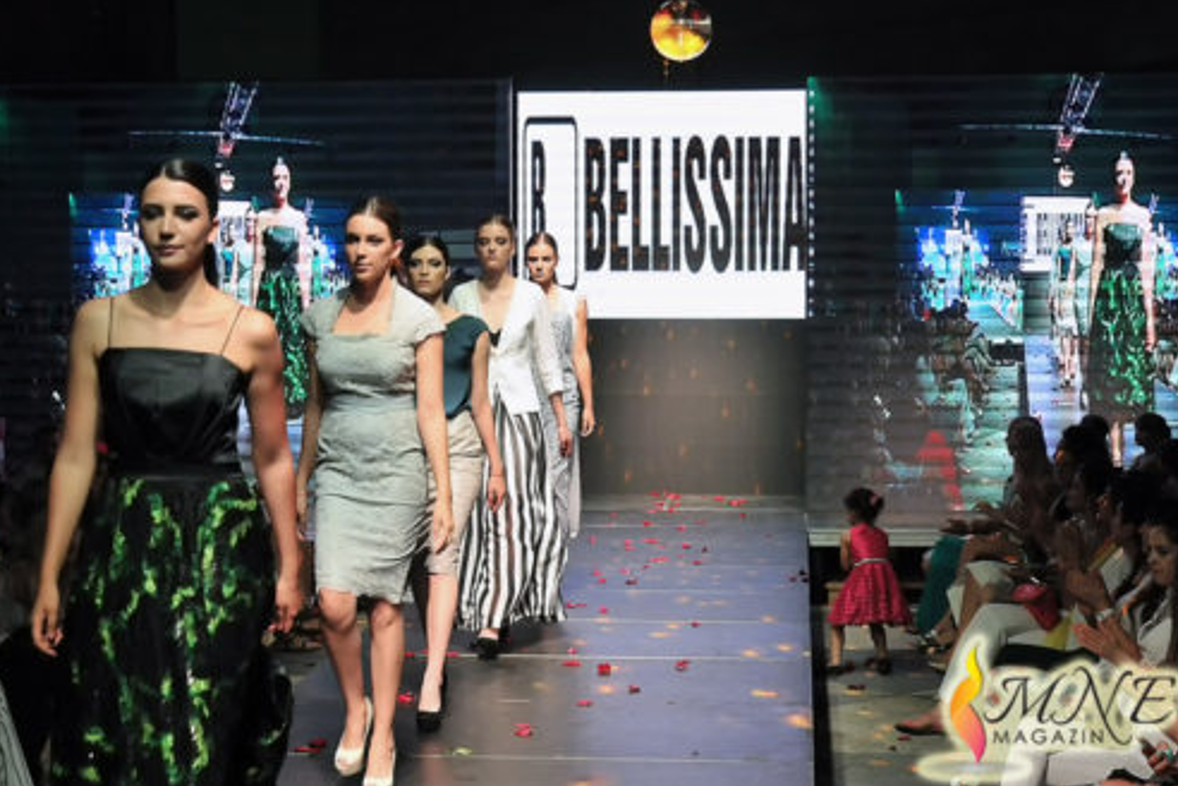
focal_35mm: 69
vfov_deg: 19.9
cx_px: 591
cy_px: 393
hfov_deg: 29.4
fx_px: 2242
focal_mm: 45
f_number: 3.5
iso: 1250
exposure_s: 1/250
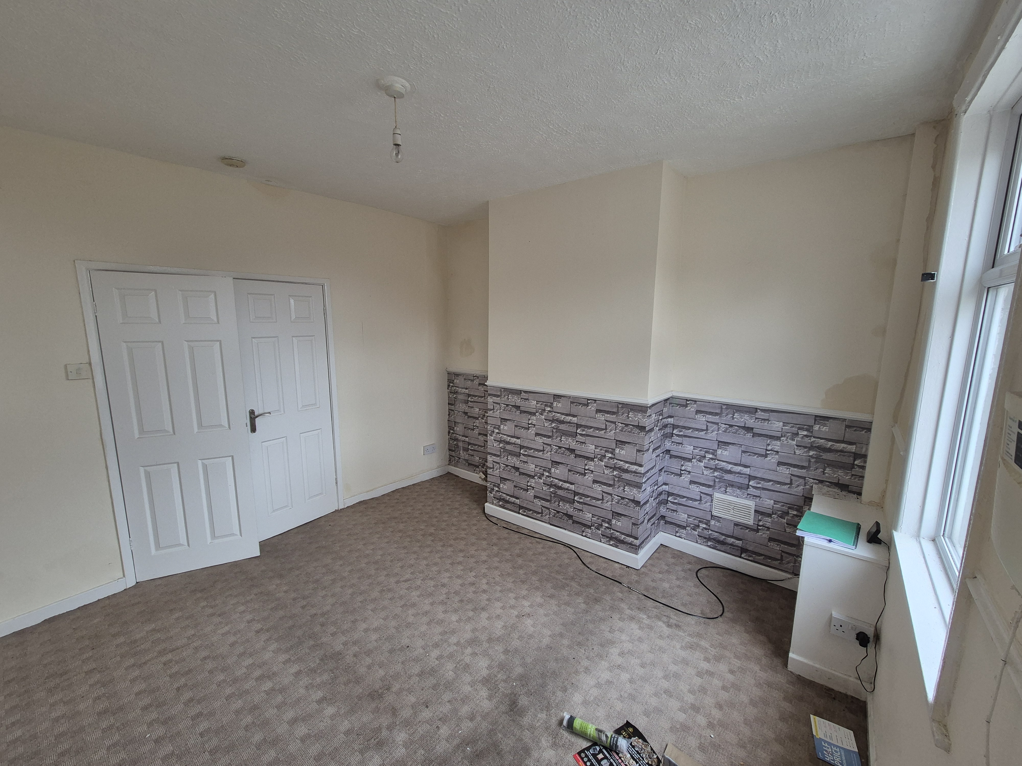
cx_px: 511
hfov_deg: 106.2
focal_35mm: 13
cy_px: 383
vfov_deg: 89.9
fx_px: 384
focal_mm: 2.2
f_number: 2.2
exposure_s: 1/50
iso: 100
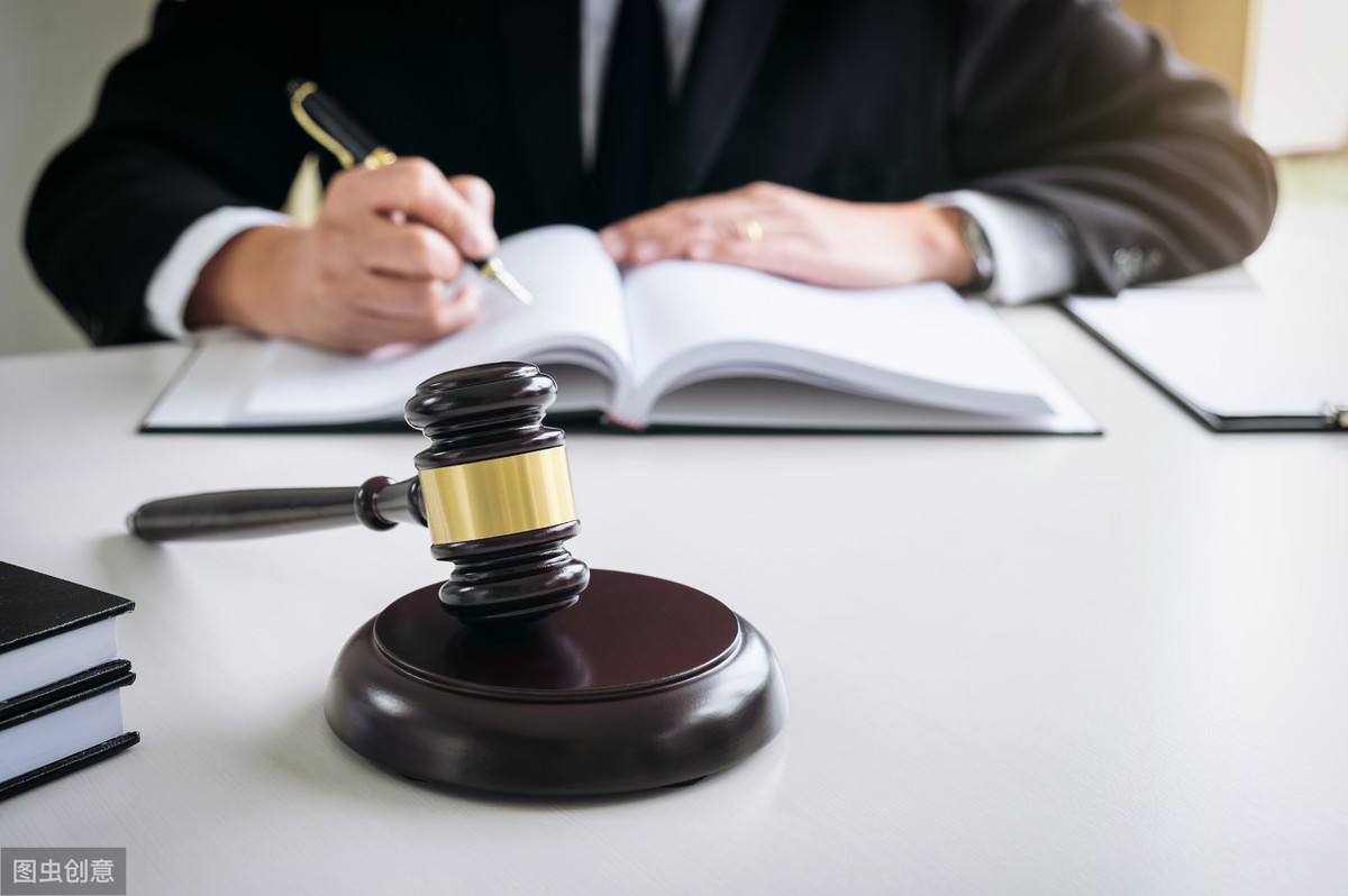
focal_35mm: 59
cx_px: 674
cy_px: 448
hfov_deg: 34.0
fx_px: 2207
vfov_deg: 23.0
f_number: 4.5
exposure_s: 1/125
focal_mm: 39
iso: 320
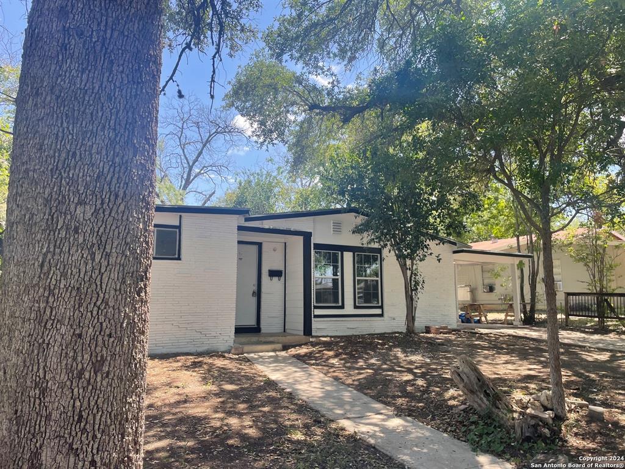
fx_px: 469
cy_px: 234
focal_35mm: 26
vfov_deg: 53.1
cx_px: 312
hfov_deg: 67.3
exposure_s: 1/694
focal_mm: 4.2
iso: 32
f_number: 1.6
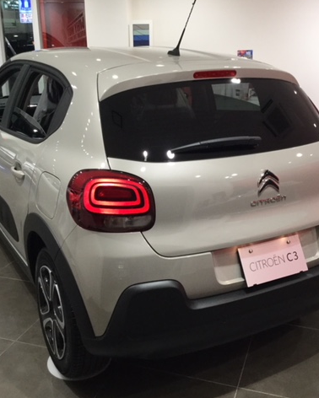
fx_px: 484
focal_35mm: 41
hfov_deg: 36.5
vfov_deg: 44.8
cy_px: 200
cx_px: 172
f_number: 2.4
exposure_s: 1/30
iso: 40
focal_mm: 3.3
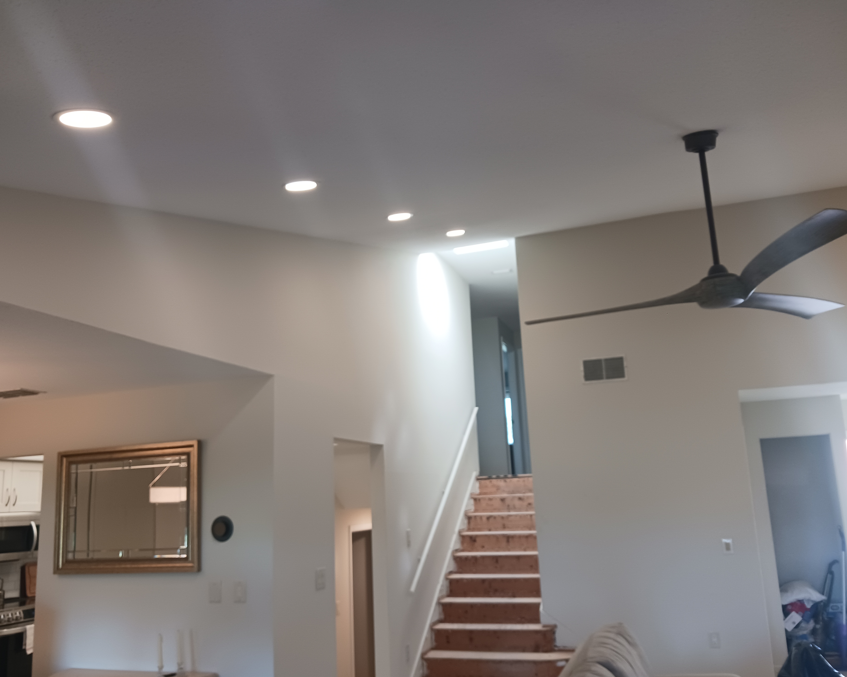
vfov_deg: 50.0
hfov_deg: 60.4
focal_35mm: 29
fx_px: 727
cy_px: 348
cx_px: 423
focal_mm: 4
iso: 200
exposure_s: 1/50
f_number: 1.8
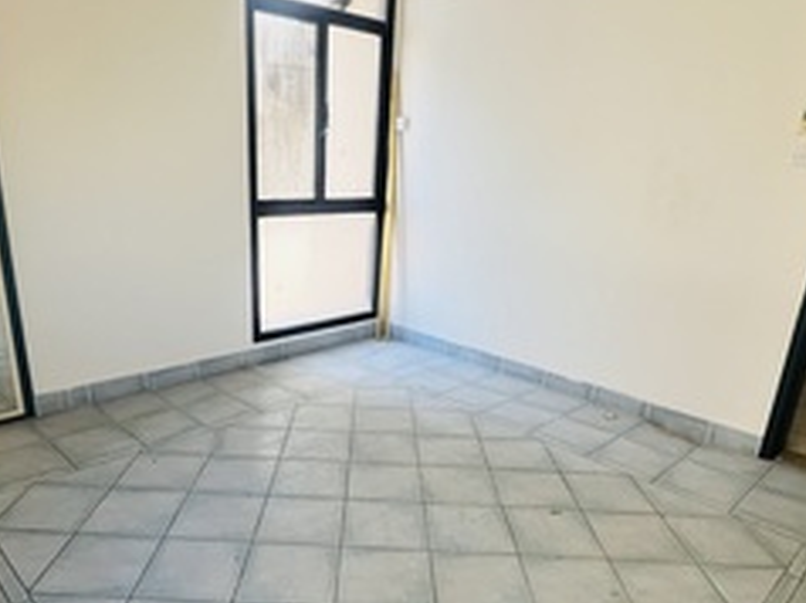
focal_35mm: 25
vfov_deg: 54.2
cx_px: 364
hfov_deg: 69.3
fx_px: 582
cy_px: 374
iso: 50
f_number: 1.8
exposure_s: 1/99
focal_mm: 1.57
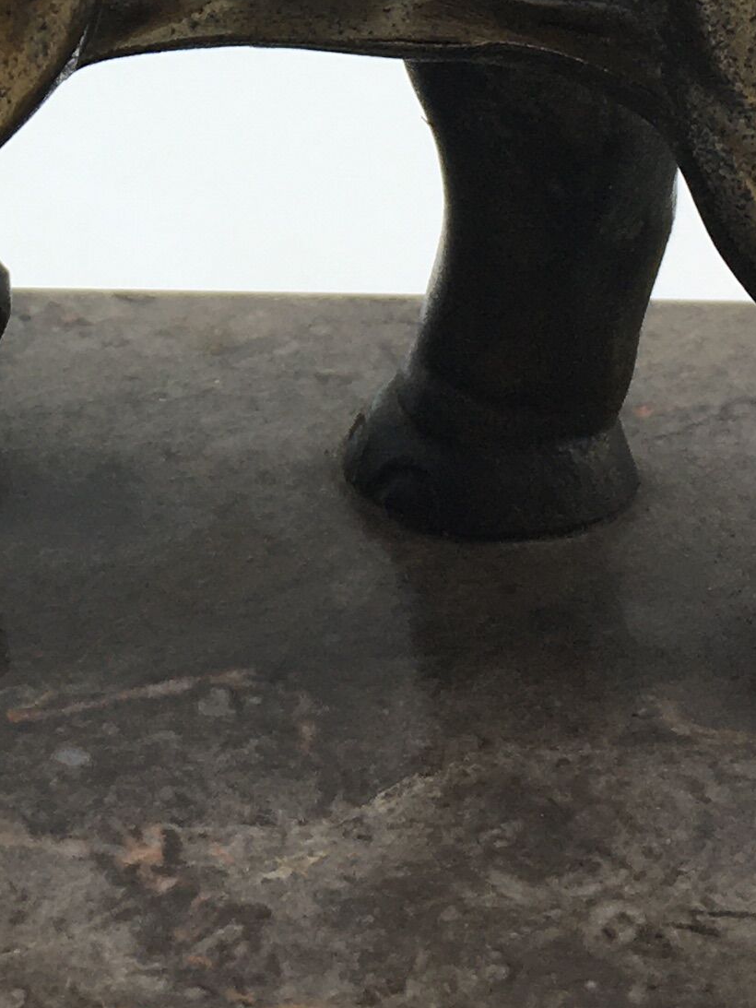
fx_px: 3115
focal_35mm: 107
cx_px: 6
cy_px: -298
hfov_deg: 13.6
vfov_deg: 17.3
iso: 25
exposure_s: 1/158
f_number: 2.2
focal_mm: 4.15
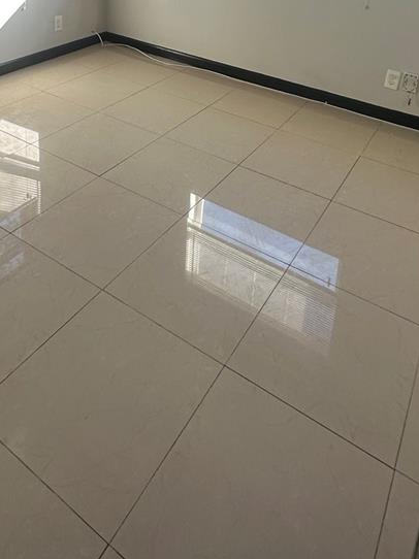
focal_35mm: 31
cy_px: 7
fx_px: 501
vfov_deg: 48.6
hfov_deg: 45.4
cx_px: 217
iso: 40
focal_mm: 2.22
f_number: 2.2
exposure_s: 1/164
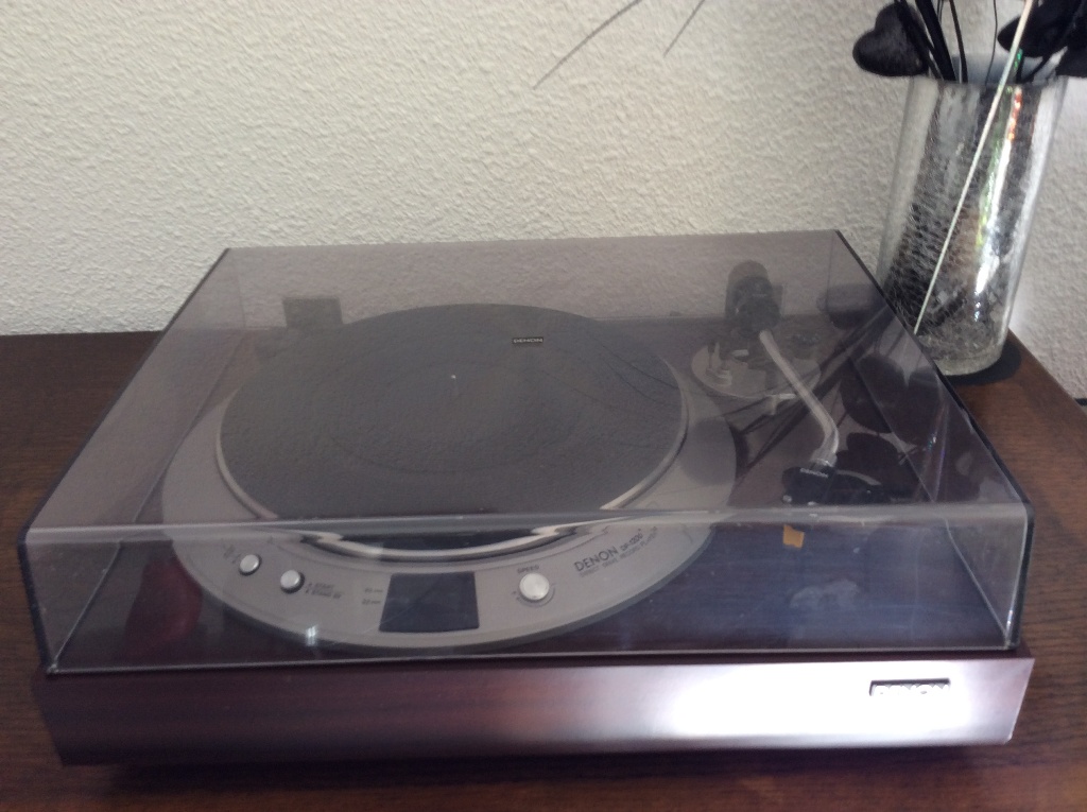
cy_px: 406
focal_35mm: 33
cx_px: 544
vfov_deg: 42.8
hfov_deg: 55.4
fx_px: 1035
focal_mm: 3.3
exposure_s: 1/24
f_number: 2.4
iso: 40
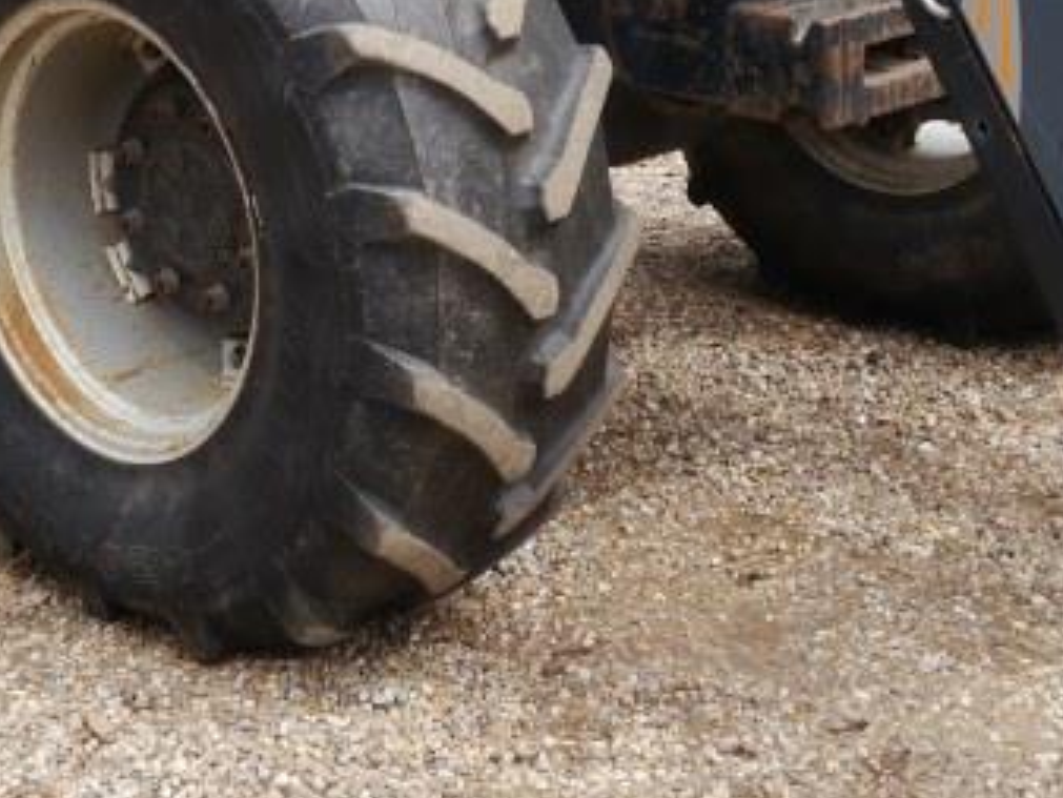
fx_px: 2611
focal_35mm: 85
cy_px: -85
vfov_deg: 16.8
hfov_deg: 23.0
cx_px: 486
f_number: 5
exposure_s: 1/250
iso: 160
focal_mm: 14
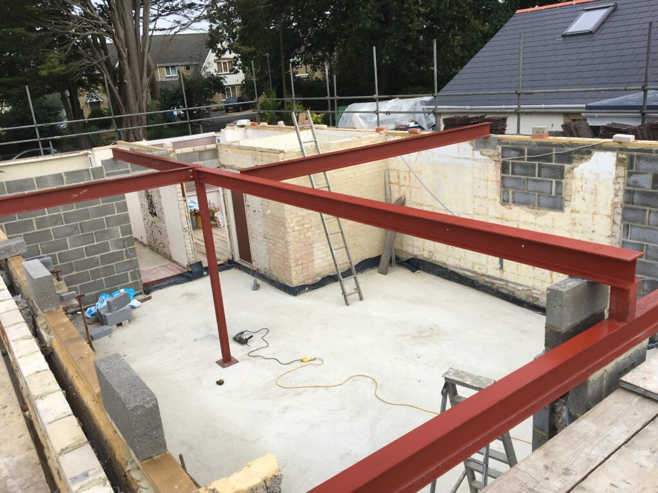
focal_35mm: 29
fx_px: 551
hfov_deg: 61.7
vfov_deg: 48.2
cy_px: 246
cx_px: 329
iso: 25
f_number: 2.2
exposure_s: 1/646
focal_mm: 4.15
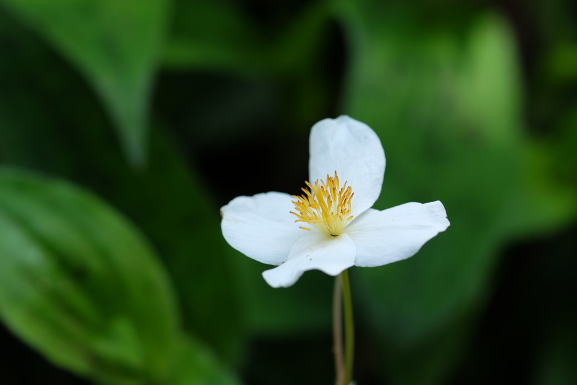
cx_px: 288
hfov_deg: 22.6
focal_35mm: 90
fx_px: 1442
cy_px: 192
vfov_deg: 15.2
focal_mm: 60
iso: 200
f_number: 4
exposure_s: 1/125
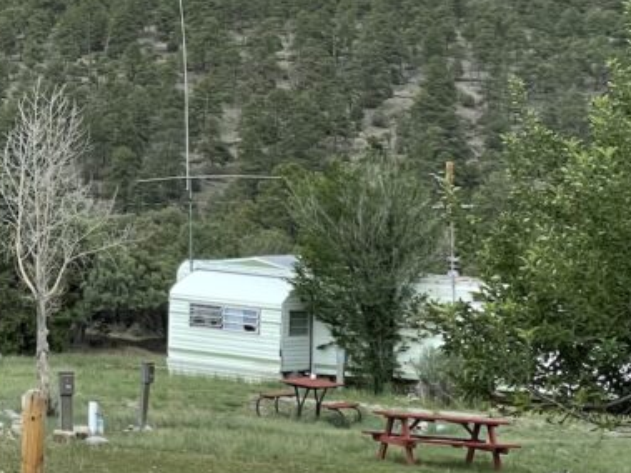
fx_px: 3153
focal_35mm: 173
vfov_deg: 8.5
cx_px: -185
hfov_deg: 11.2
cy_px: -70
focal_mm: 7.5
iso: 100
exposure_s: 1/99
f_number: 2.2
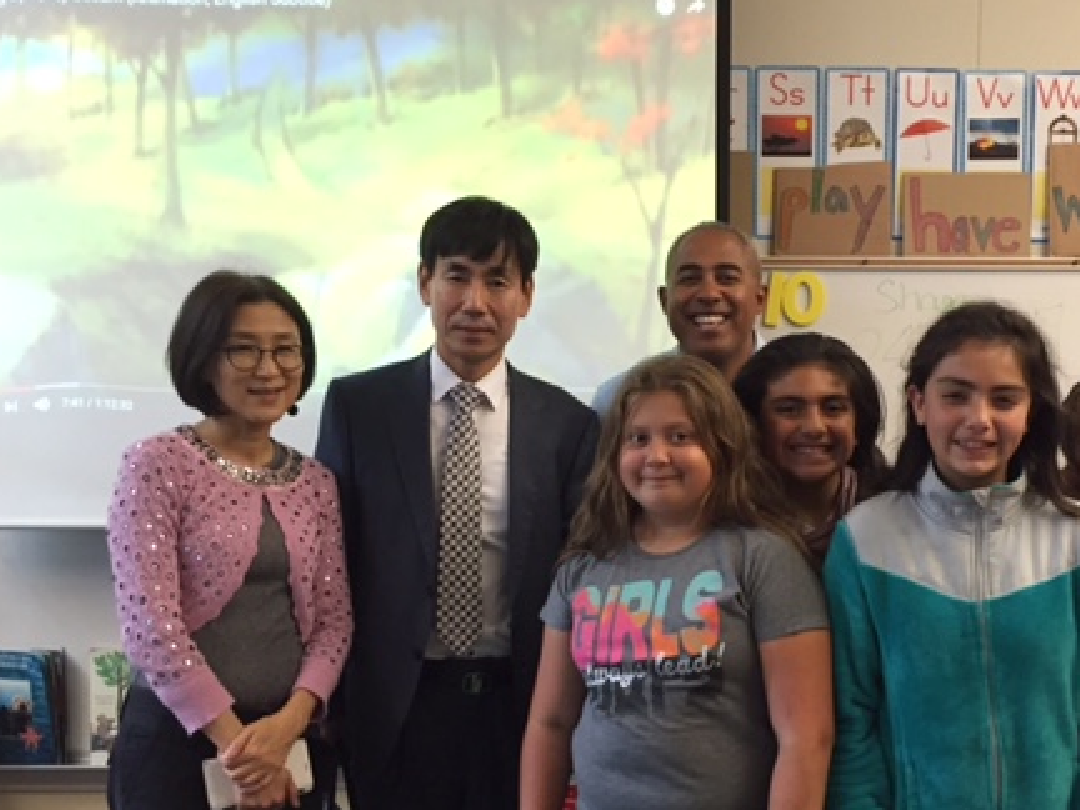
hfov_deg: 43.4
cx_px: 702
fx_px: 1342
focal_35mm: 43
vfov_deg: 33.2
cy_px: 555
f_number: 2.2
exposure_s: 1/30
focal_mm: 4.15
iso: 200
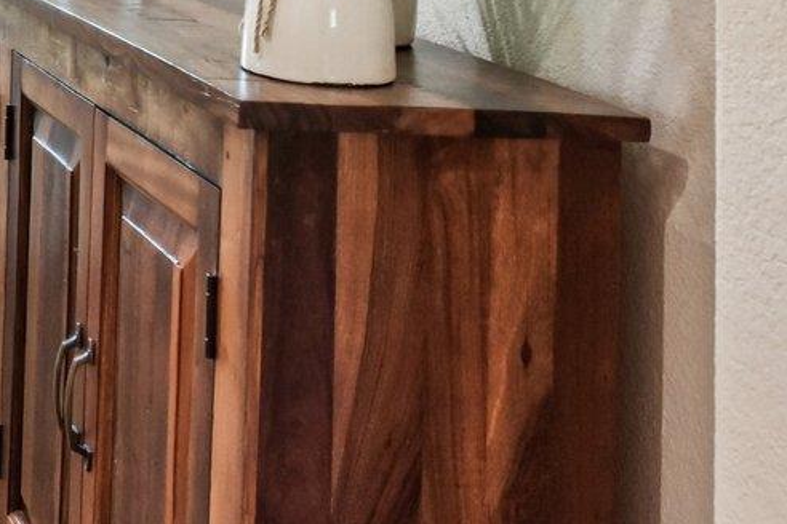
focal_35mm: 75
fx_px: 1639
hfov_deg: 21.8
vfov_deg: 16.7
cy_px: -239
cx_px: -437
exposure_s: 1/20
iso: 1000
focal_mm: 18
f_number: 8
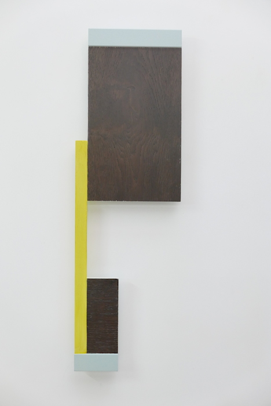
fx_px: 654
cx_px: 136
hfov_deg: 23.4
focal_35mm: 58
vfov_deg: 34.5
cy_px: 203
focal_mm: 26.3
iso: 1250
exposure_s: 1/100
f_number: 2.8
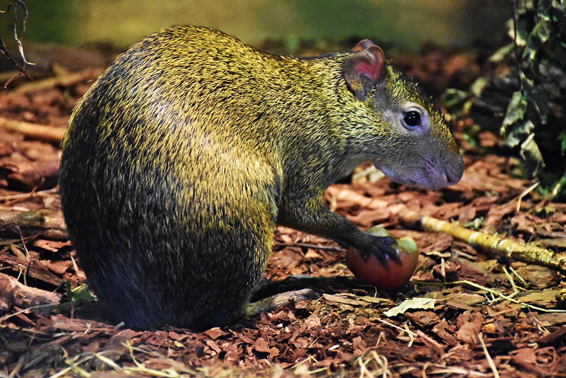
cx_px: 283
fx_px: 2123
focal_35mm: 135
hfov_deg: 15.2
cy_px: 189
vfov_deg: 10.2
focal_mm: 90
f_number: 5.3
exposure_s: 1/30
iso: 12800
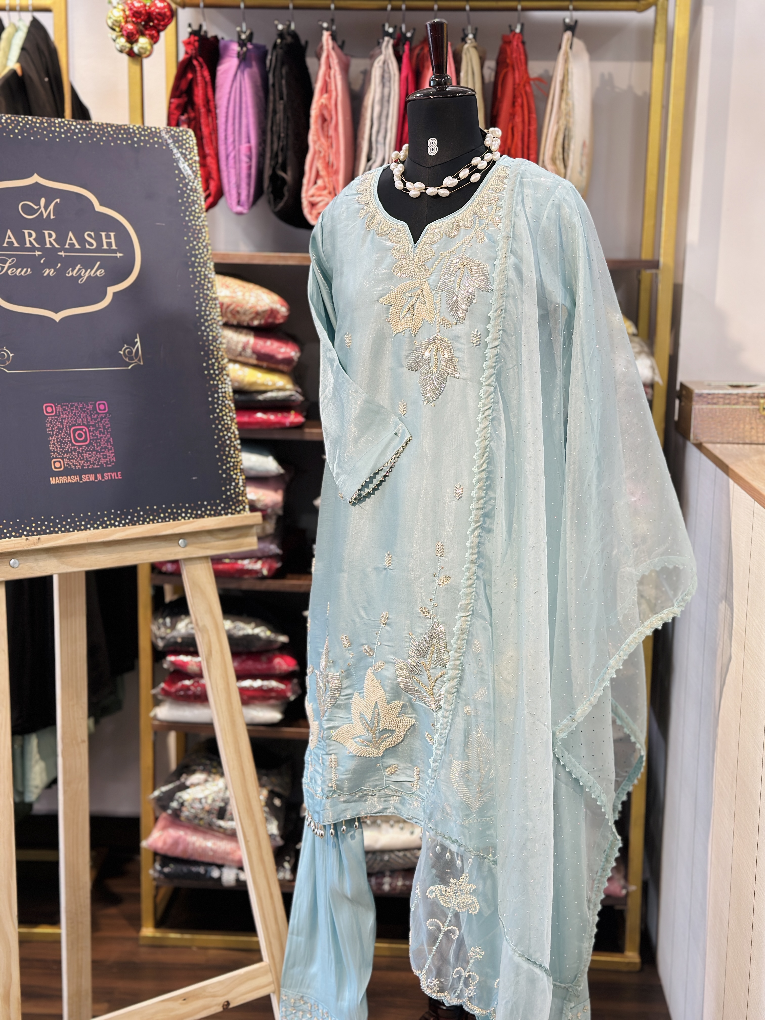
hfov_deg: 30.3
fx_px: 1414
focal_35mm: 48
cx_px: 382
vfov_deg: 39.7
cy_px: 510
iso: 100
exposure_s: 1/100
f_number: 1.78
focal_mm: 6.86
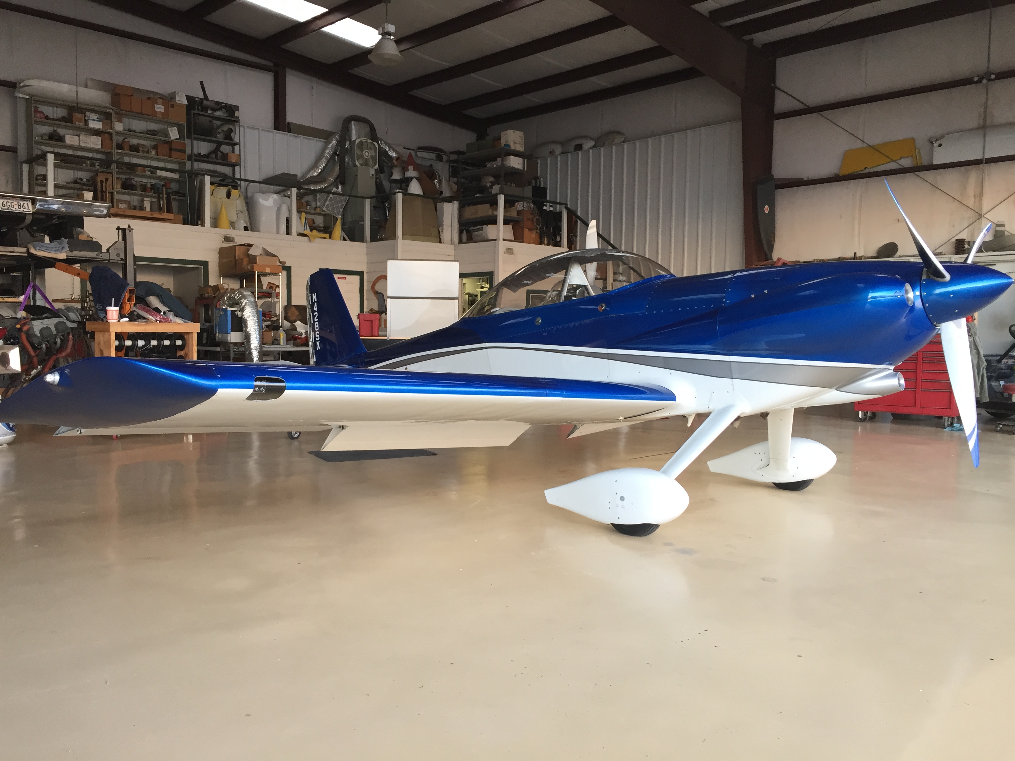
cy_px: 380
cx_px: 508
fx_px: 850
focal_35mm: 29
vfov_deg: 48.2
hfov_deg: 61.7
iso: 32
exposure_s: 1/30
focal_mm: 4.15
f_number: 2.2
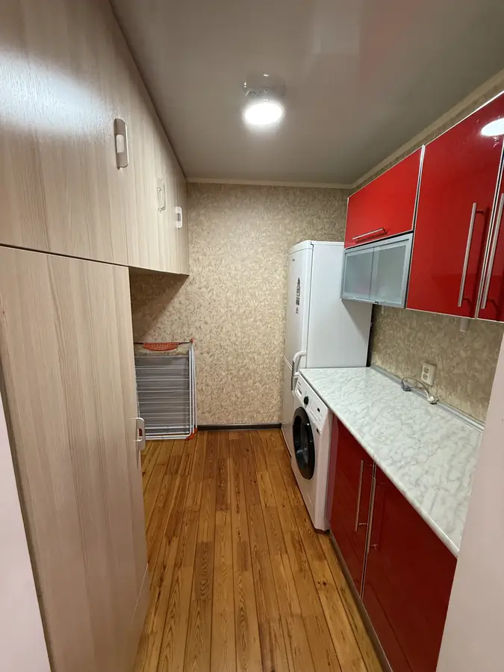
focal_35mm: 14
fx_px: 272
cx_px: 252
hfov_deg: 85.7
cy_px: 336
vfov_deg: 102.1
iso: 250
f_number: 2.2
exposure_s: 1/50
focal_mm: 2.22
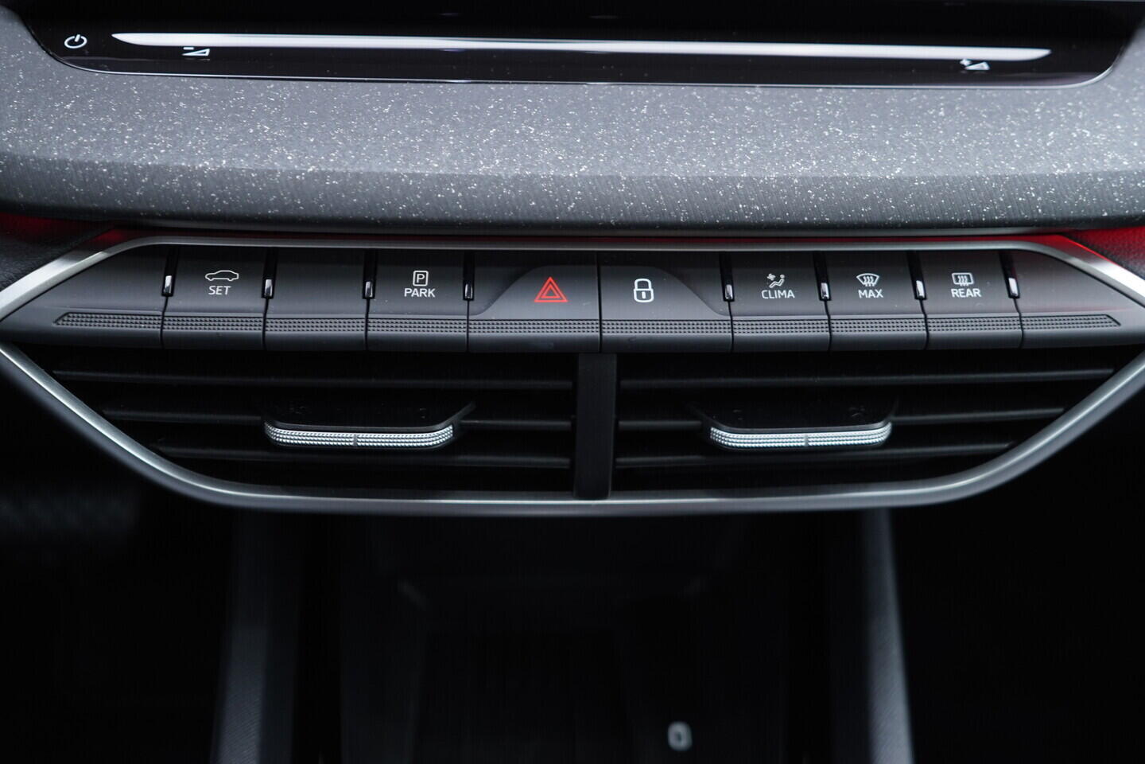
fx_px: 1145
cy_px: 382
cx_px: 572
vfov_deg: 36.9
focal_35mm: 36
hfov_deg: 53.1
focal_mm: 24
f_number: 2.8
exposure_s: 1/40
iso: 400
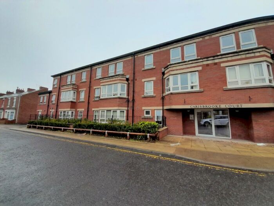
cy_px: 103
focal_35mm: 13
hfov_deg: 106.2
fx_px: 103
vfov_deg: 89.9
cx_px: 137
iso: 40
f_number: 2.2
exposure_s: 1/369
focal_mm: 1.13
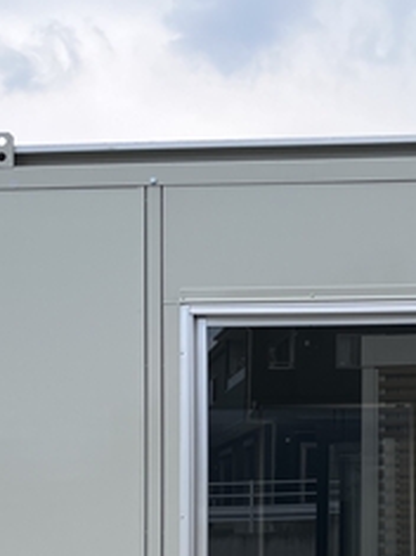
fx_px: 1091
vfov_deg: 27.6
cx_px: 376
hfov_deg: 21.1
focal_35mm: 68
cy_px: 492
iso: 32
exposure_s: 1/1056
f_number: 1.8
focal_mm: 3.99
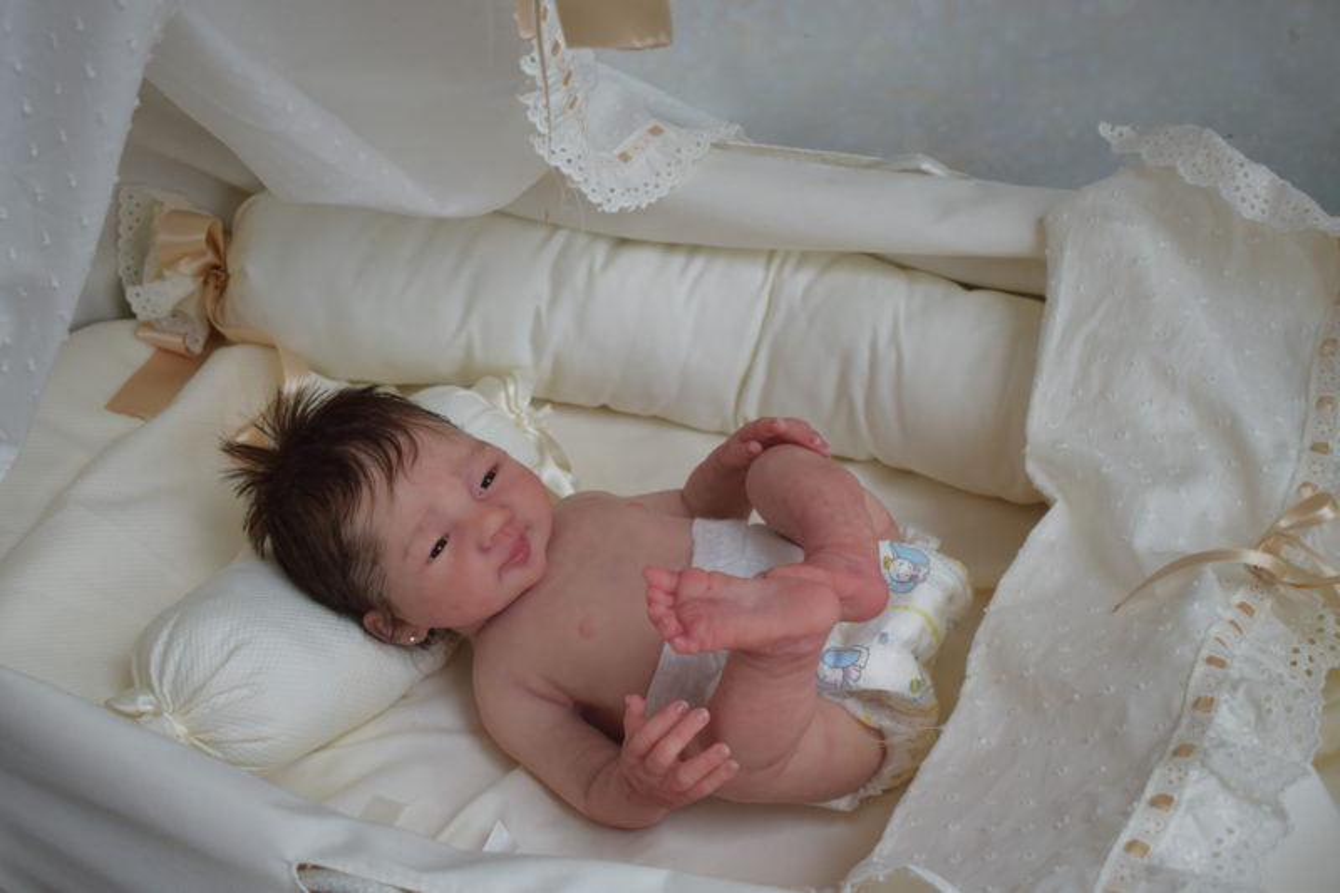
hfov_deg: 36.9
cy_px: 446
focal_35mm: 54
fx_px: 2009
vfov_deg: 25.0
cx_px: 670
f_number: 5
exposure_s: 1/100
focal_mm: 36
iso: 400
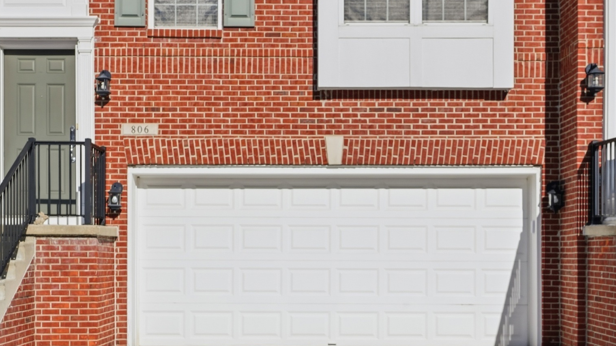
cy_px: 270
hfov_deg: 41.3
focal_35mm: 50
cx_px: 294
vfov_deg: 23.6
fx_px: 817
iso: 250
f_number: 9
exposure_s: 1/6400
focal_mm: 29
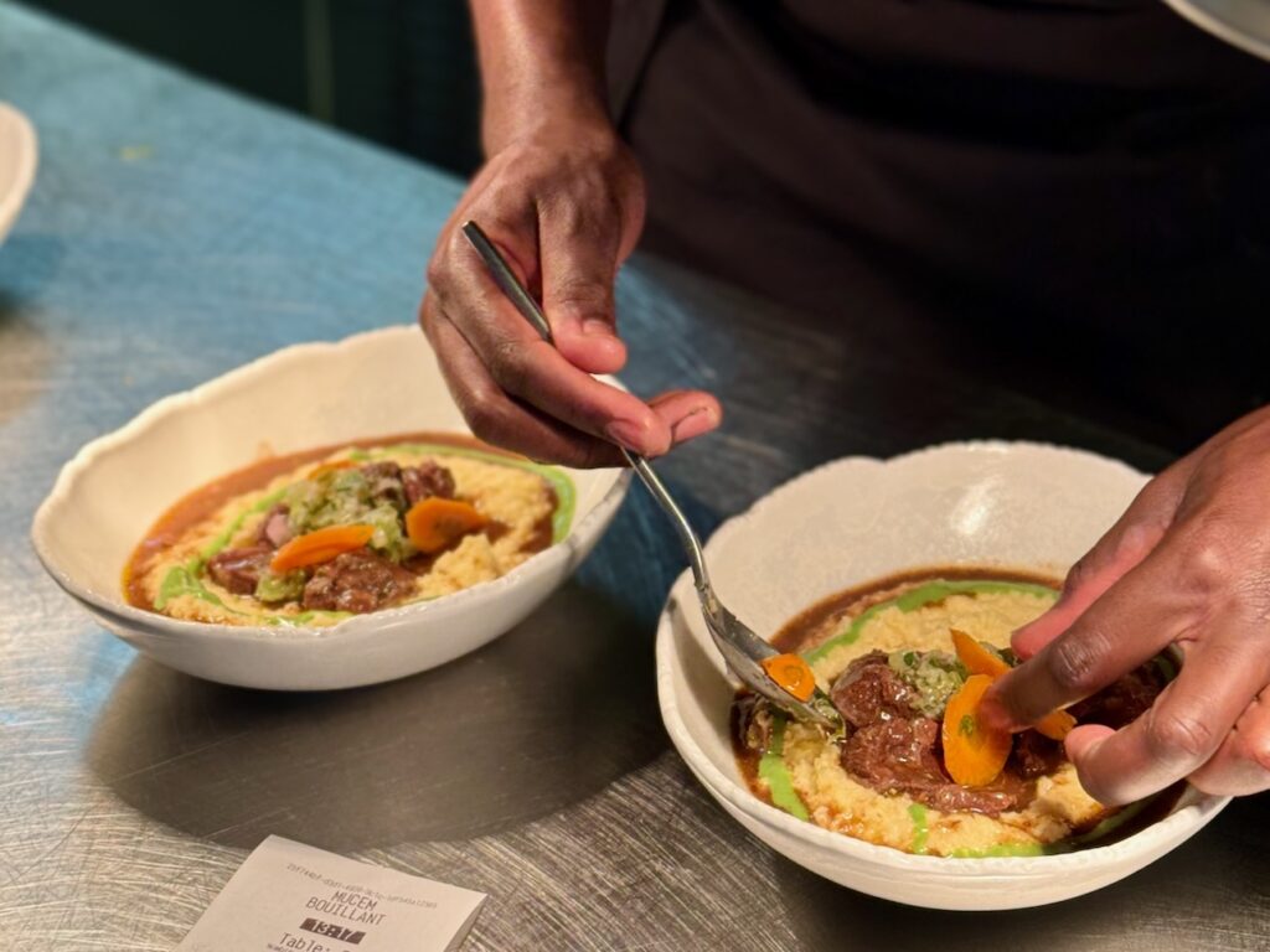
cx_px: 635
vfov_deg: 30.3
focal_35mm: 48
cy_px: 476
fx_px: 1761
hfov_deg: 39.7
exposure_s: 1/121
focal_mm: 6.76
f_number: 1.78
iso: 50
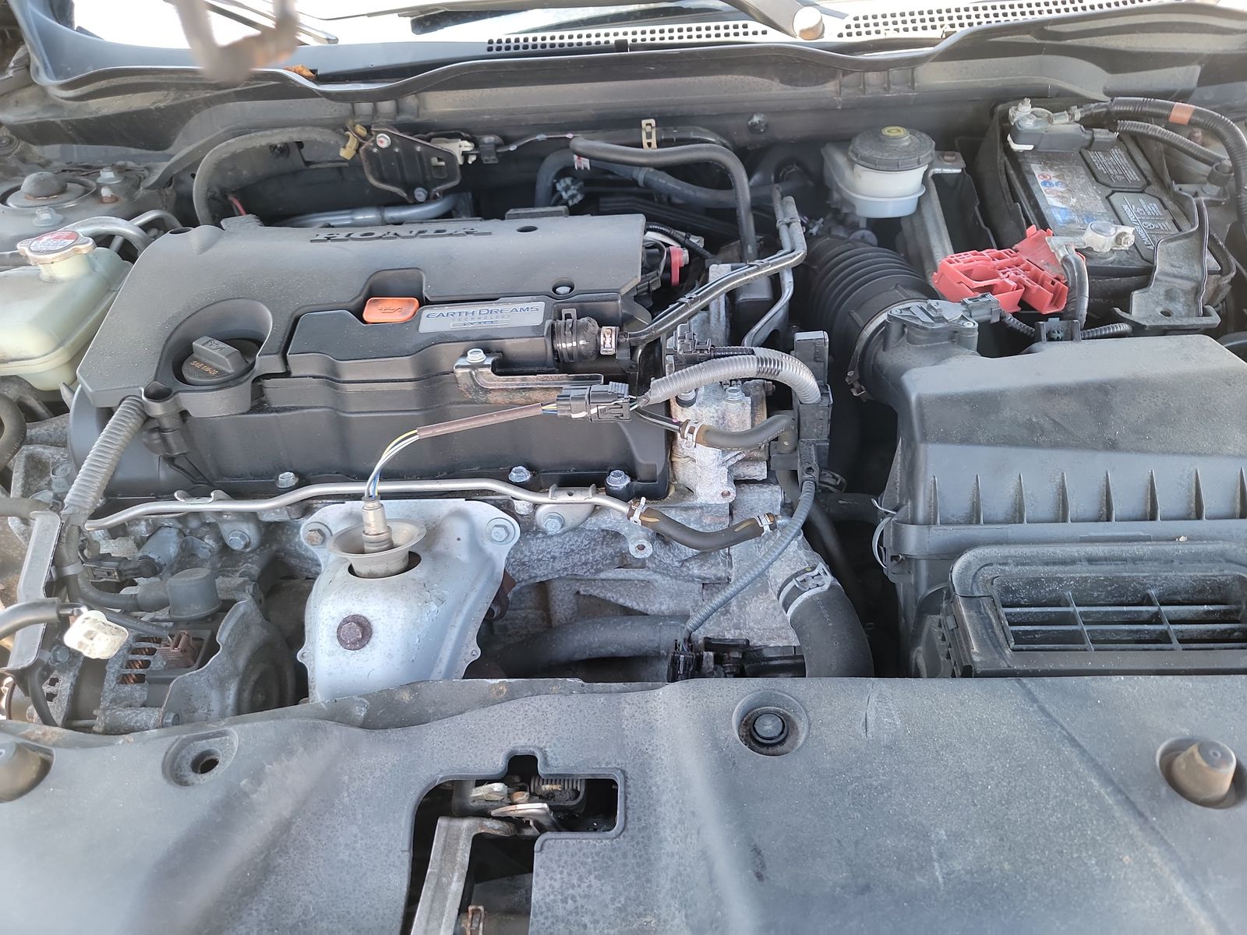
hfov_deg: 71.6
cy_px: 468
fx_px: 865
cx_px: 624
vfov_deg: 56.8
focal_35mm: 24
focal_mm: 6.7
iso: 140
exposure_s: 1/59
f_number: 1.8
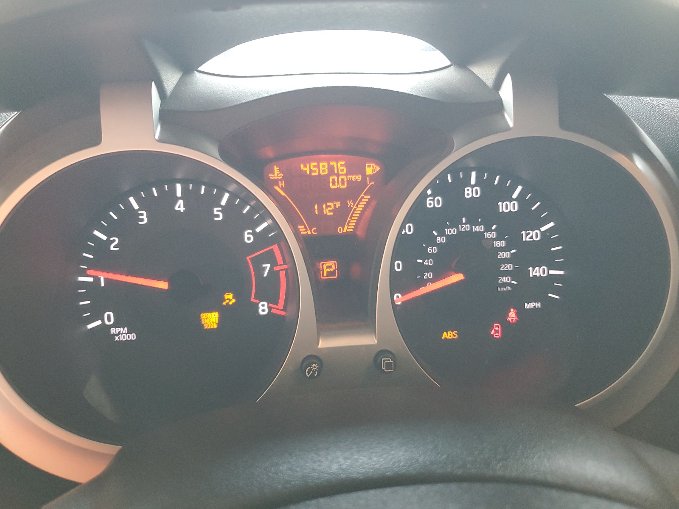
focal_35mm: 26
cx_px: 340
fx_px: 510
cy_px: 254
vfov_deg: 53.1
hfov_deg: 67.3
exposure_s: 1/60.2
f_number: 1.5
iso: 217
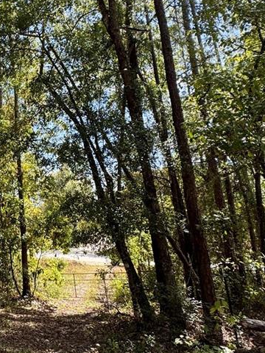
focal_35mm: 35
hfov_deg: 34.9
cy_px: 139
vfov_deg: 52.2
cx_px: -27
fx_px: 357
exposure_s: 1/364
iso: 40
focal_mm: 2.22
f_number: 2.2
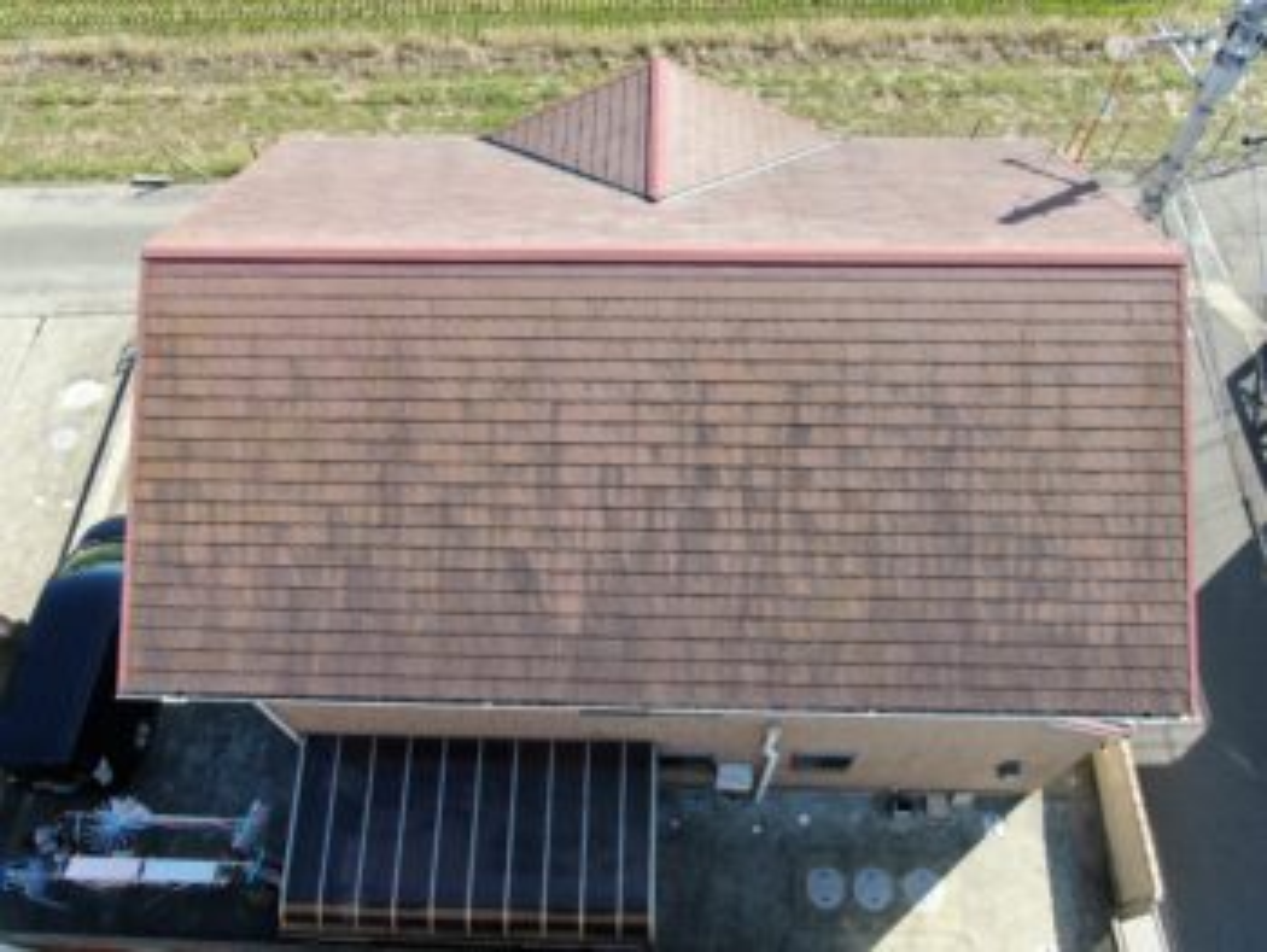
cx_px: 634
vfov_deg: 51.4
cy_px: 476
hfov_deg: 65.3
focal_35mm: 27
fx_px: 989
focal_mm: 4.78
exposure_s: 1/500
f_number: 2.9
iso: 100
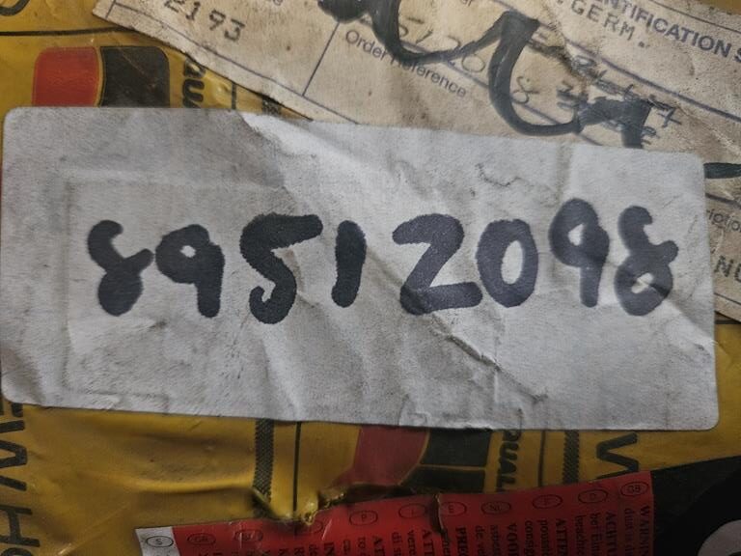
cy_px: 278
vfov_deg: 58.9
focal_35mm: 23
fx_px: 492
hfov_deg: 73.9
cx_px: 370
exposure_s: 1/25
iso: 640
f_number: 1.8
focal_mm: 5.4
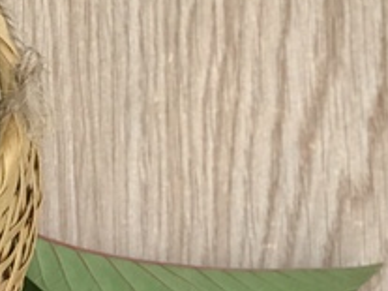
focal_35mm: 276
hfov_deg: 6.8
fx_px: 3092
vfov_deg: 5.3
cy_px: 590
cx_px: -517
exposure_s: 1/231
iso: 20
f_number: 2.8
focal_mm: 6.6
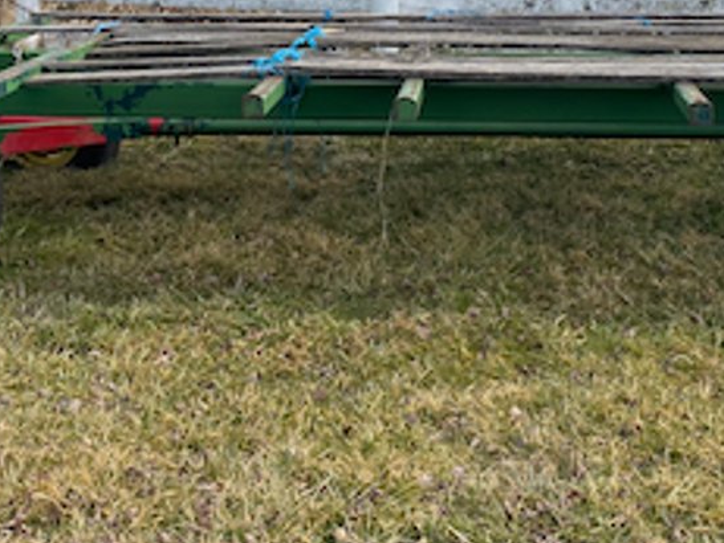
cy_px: -13
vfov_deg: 19.8
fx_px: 1507
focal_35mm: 72
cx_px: 438
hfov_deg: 27.0
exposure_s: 1/3040
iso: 32
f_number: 1.8
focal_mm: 4.25
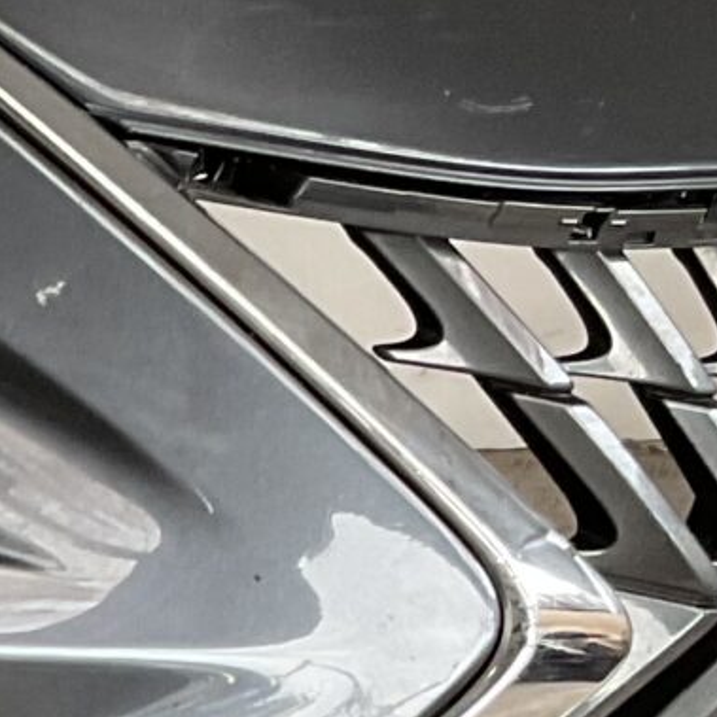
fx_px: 4054
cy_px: 904
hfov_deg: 9.4
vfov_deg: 9.9
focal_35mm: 173
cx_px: -791
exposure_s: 1/60
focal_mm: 3
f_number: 1.8
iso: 80
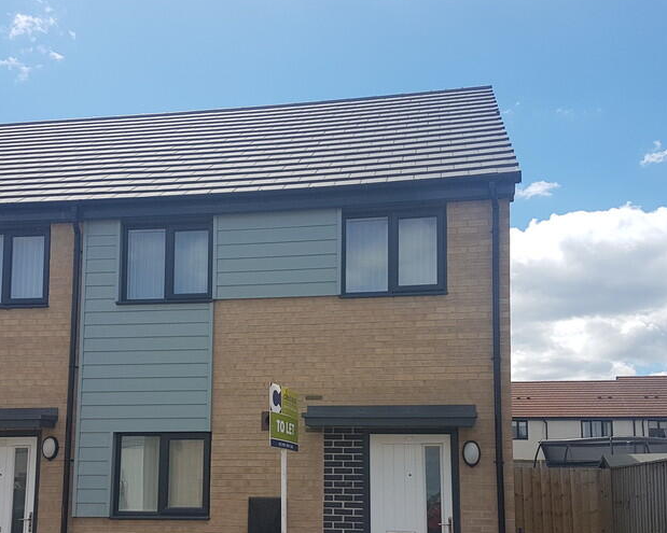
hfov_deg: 43.7
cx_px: 291
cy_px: 363
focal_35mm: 42
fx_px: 829
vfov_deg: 35.3
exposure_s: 1/1992
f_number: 1.7
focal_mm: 4.2
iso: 40
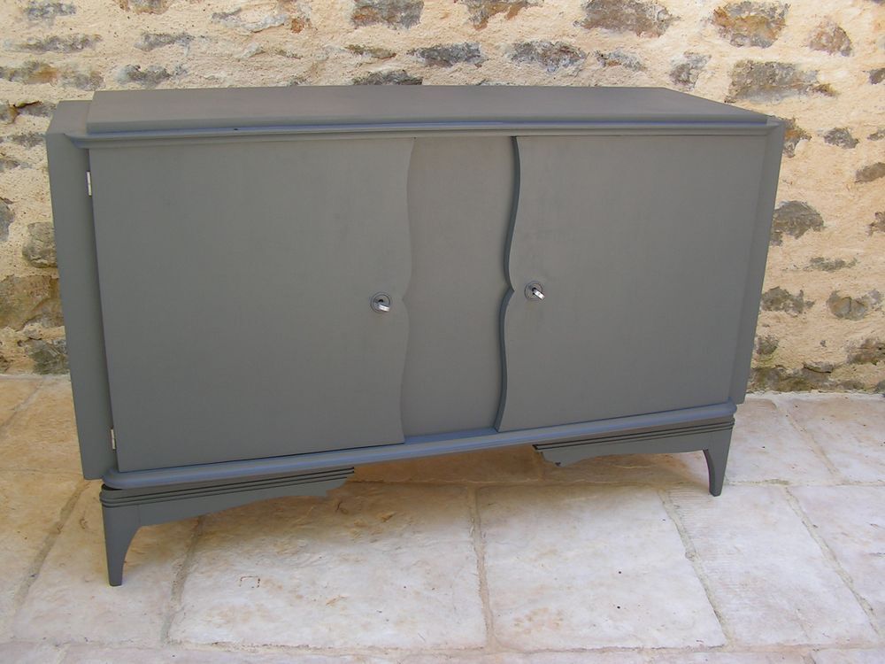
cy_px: 332
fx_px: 920
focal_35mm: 36
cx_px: 442
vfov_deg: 39.7
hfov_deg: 51.4
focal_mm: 6
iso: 80
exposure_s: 1/40
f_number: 3.2
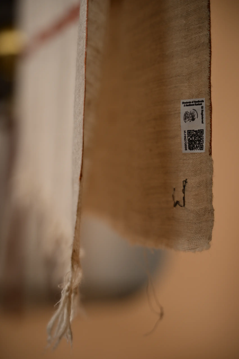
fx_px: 617
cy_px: 180
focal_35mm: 62
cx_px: 120
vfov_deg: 32.4
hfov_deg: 21.9
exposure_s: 1/500
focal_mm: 62
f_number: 2.8
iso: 100
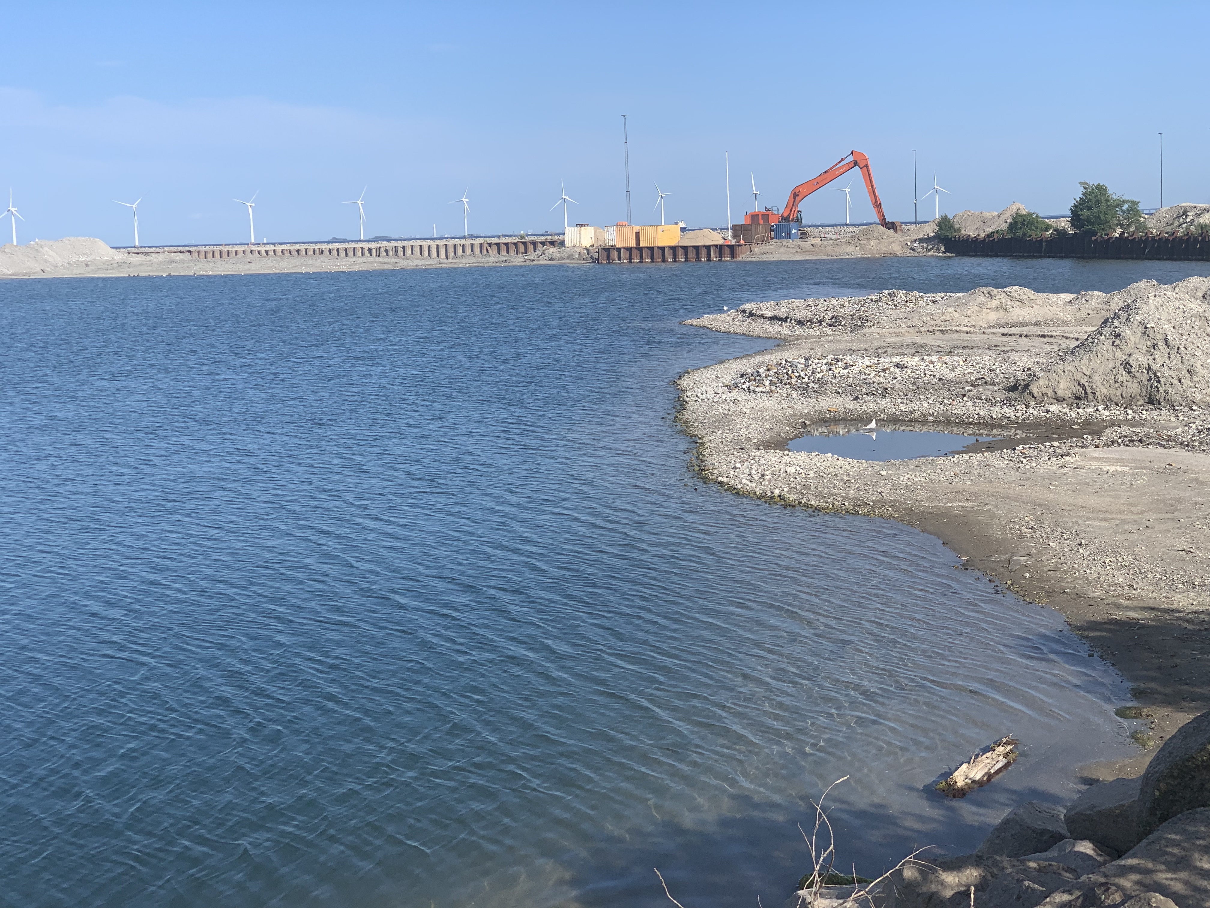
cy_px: 454
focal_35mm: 52
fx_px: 1818
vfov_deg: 28.0
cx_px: 605
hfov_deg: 36.8
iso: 16
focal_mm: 6
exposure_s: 1/1170
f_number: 2.4
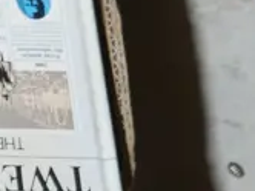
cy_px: -250
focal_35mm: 173
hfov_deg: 10.7
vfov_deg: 8.0
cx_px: -215
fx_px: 1273
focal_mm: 14
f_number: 4
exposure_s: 1/60
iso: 400
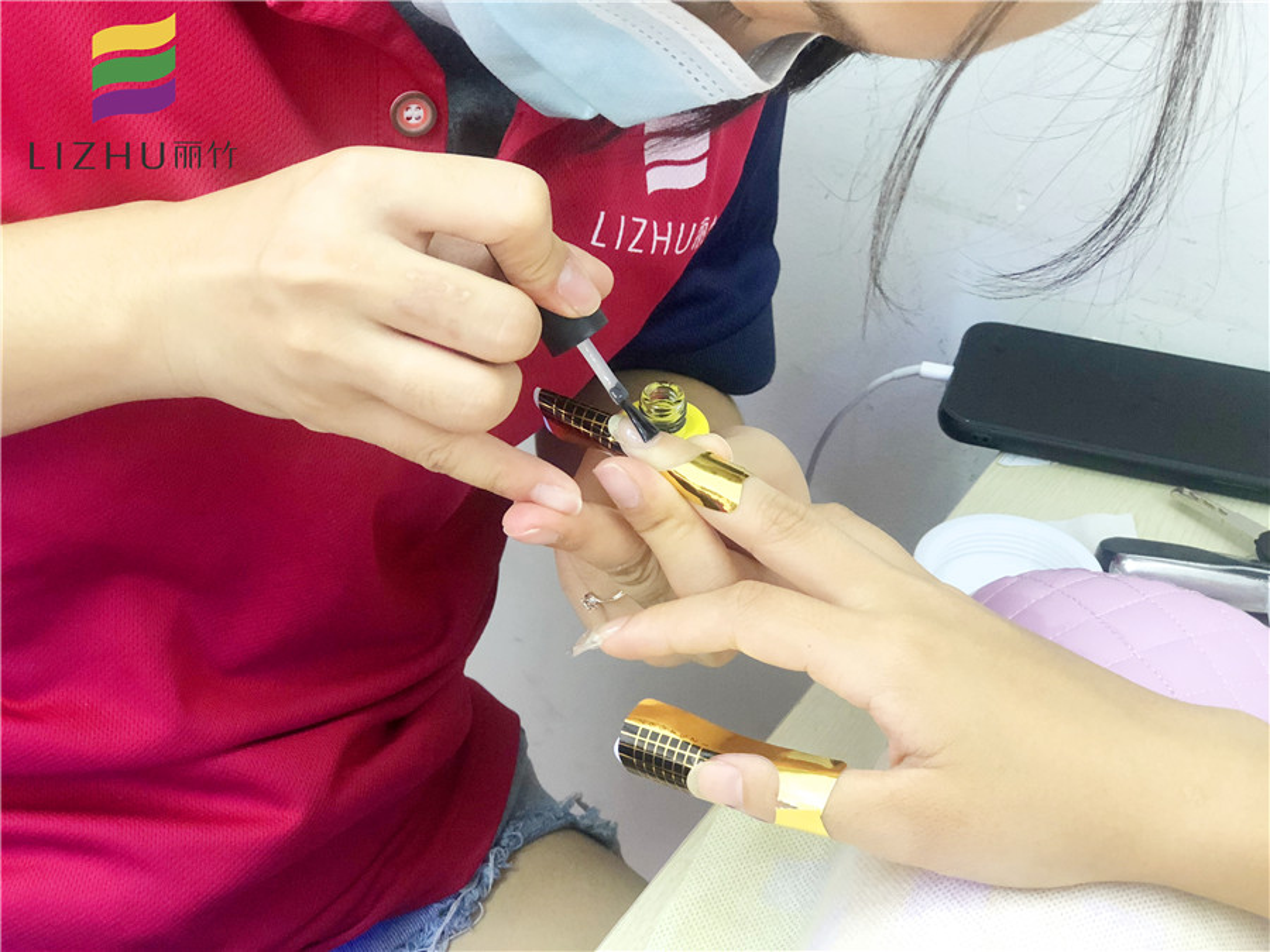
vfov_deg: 25.7
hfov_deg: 33.8
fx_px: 2091
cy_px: 476
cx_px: 635
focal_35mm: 57
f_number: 2.8
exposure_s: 1/33
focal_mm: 6.6
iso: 400
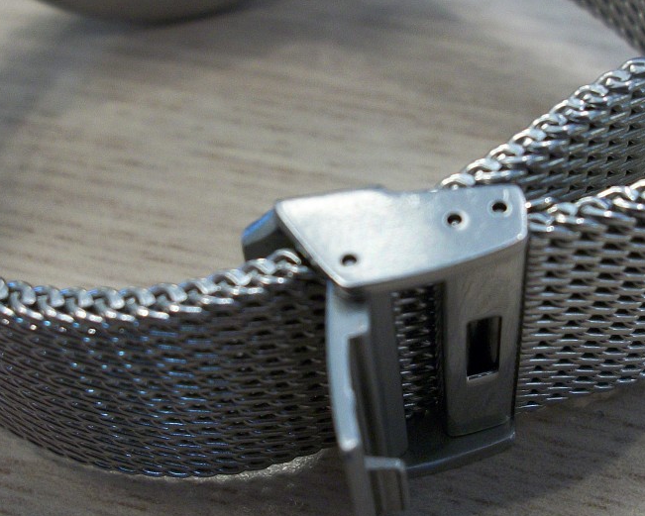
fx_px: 1203
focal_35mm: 63
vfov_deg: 24.2
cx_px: 427
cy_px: 269
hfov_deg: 29.8
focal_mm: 6.3
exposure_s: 1/60
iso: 160
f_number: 3.1
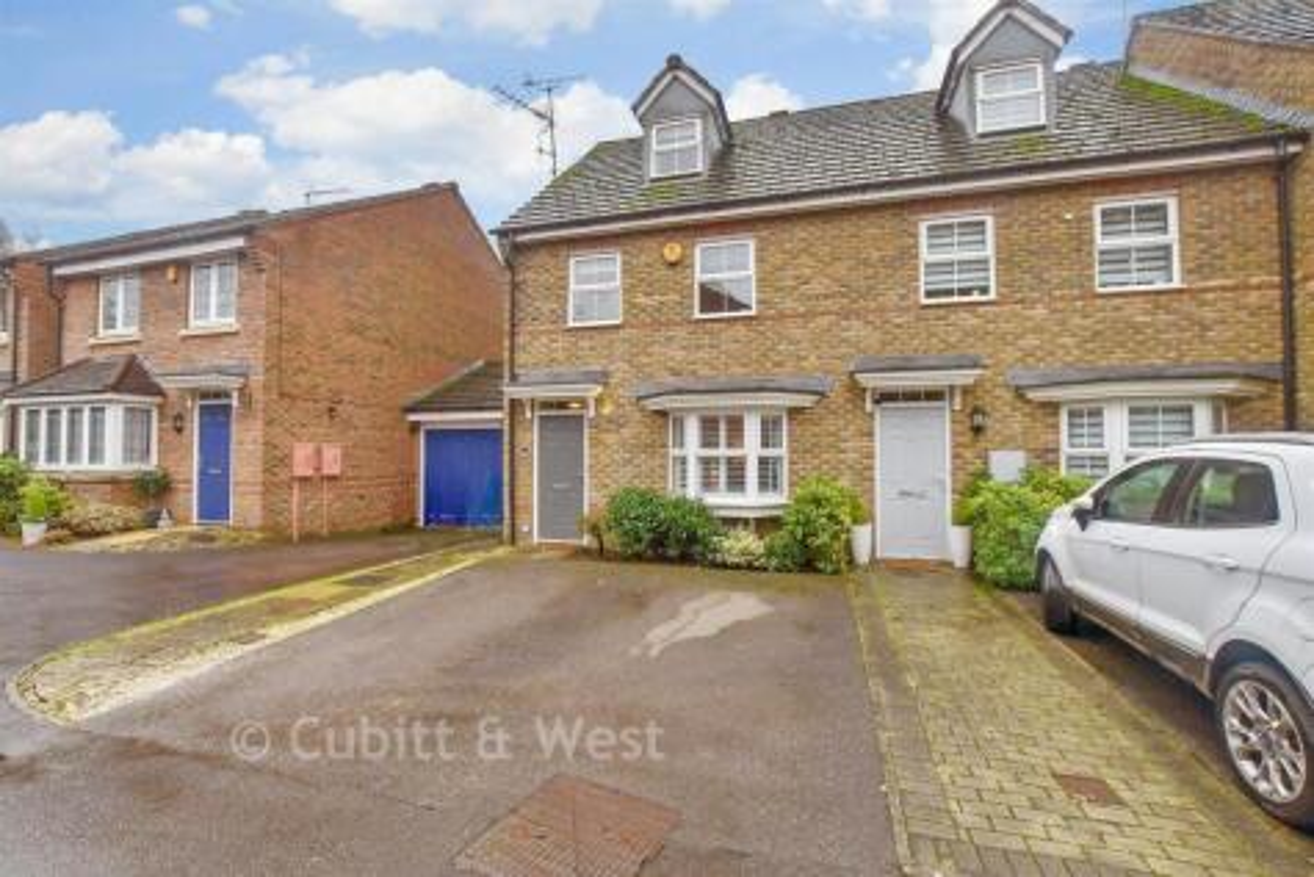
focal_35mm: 15
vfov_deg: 77.4
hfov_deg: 100.4
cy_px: 438
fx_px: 548
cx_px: 657
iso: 400
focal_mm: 10
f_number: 8
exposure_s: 1/250
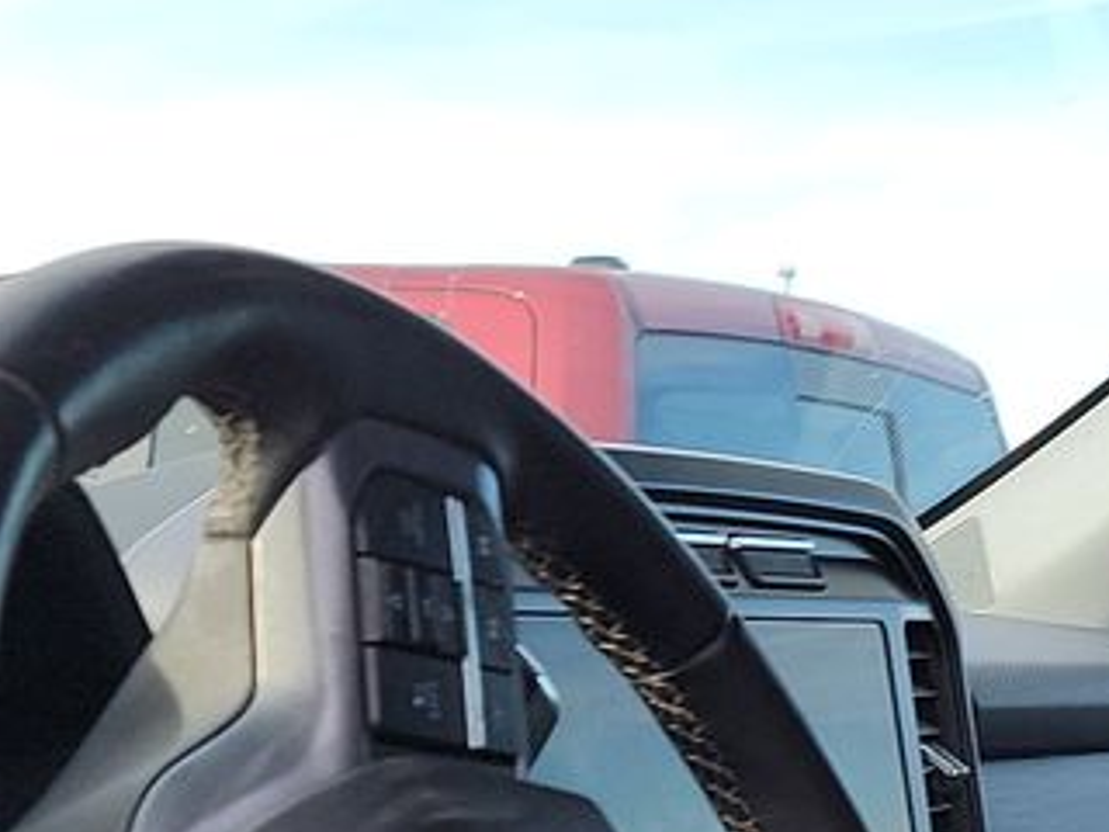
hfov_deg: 15.1
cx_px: 1715
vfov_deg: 11.9
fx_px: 3844
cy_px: 1127
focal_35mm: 120
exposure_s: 1/196
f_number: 1.8
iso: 50
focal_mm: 6.7
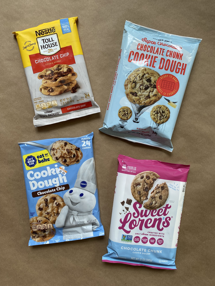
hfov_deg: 53.1
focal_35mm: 26
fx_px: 215
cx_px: 108
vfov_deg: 67.3
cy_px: 143
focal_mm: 4.25
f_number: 1.8
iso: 80
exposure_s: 1/60
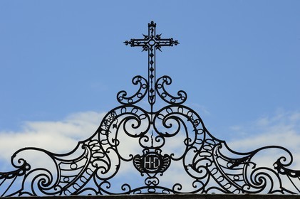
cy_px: 100
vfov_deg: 8.1
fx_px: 1416
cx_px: 150
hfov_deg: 12.1
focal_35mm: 170
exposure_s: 1/320
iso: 200
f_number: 13
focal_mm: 170
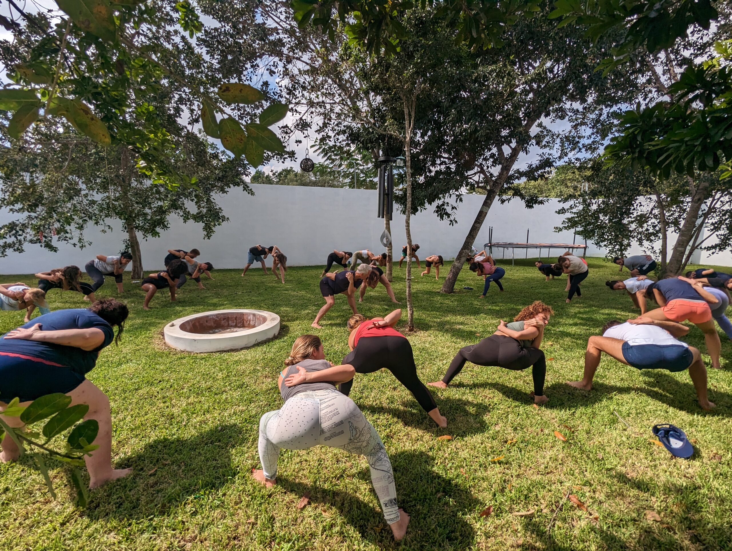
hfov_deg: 94.4
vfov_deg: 78.3
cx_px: 366
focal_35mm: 16
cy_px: 276
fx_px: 339
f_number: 2.2
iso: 47
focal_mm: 2.35
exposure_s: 1/1898
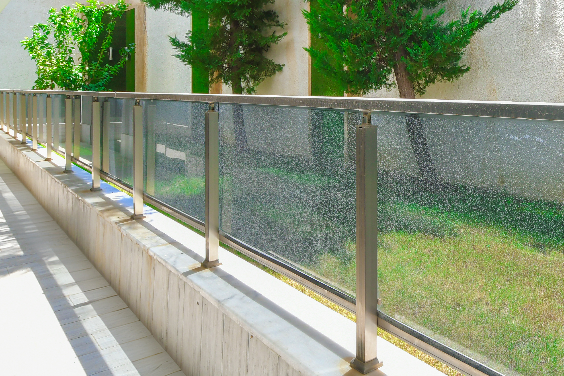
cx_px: 439
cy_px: 60
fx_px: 517
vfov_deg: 38.1
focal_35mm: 33
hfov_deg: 53.9
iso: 100
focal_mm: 10
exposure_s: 1/60
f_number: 8
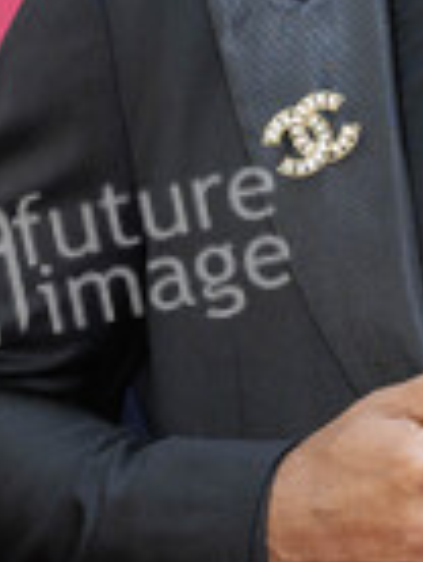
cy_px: 61
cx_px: 525
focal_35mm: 178
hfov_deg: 8.3
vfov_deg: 11.0
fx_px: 2891
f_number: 5.6
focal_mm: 64
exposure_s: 1/200
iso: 800
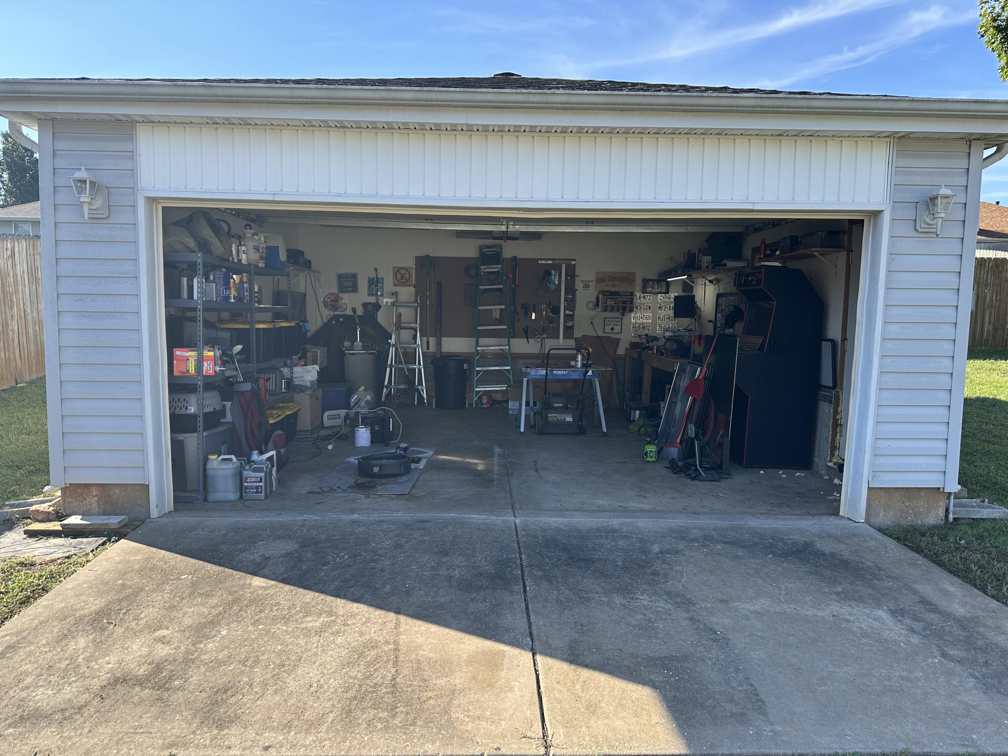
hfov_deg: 71.6
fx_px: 699
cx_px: 504
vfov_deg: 56.8
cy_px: 378
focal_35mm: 24
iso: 80
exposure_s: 1/1157
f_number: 1.78
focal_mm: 6.86
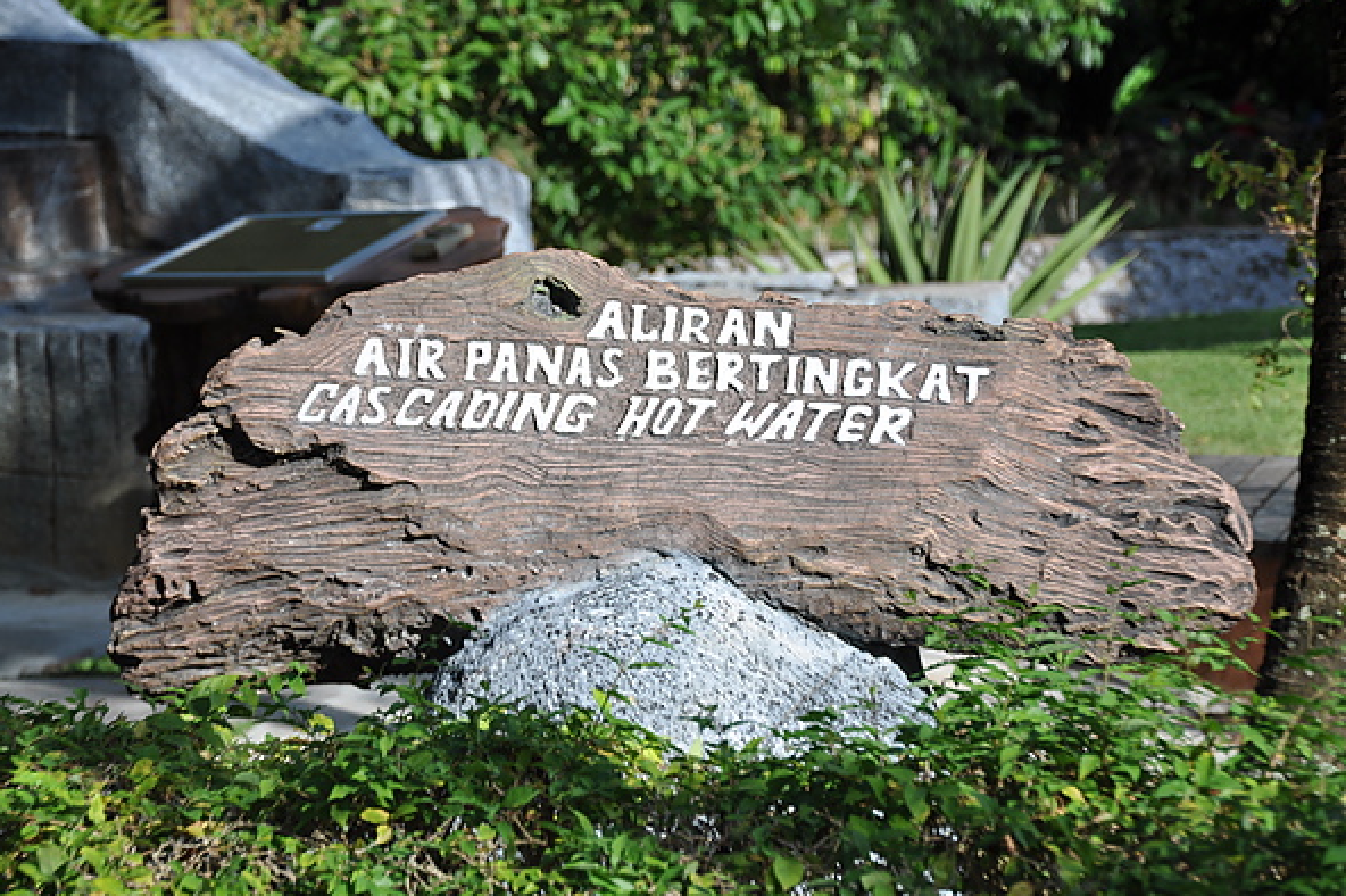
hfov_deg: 26.7
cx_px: 666
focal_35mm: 76
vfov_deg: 17.9
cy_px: 445
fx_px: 2840
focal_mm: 50
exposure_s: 1/500
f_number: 5
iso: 200
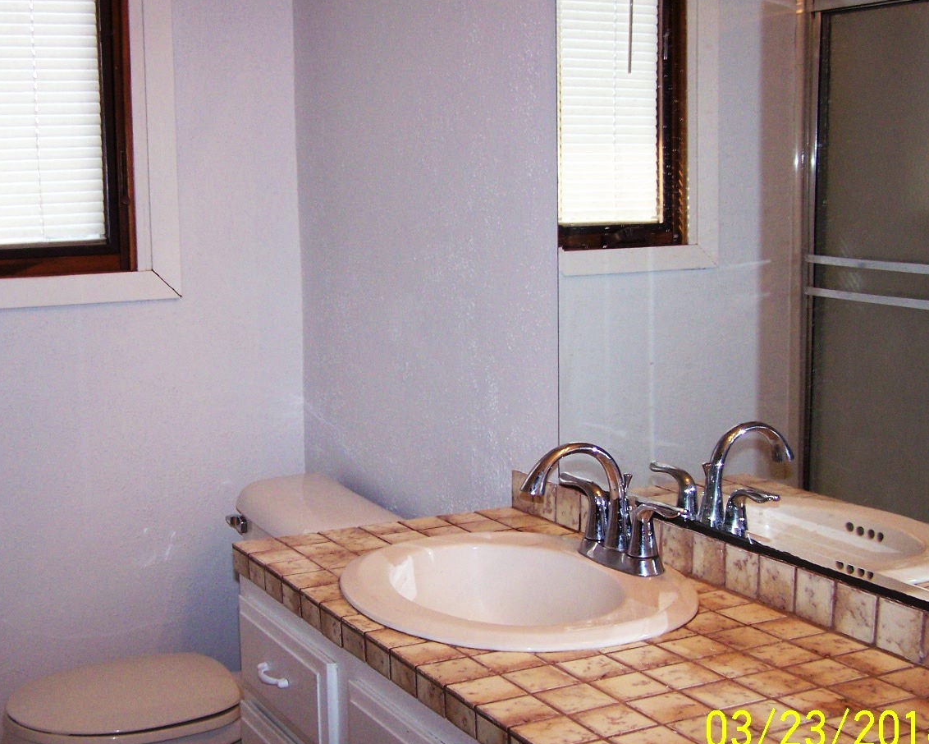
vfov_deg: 30.8
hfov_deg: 38.0
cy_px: 380
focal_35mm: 49
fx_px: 1347
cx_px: 399
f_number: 2.8
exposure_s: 1/60
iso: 160
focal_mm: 6.3
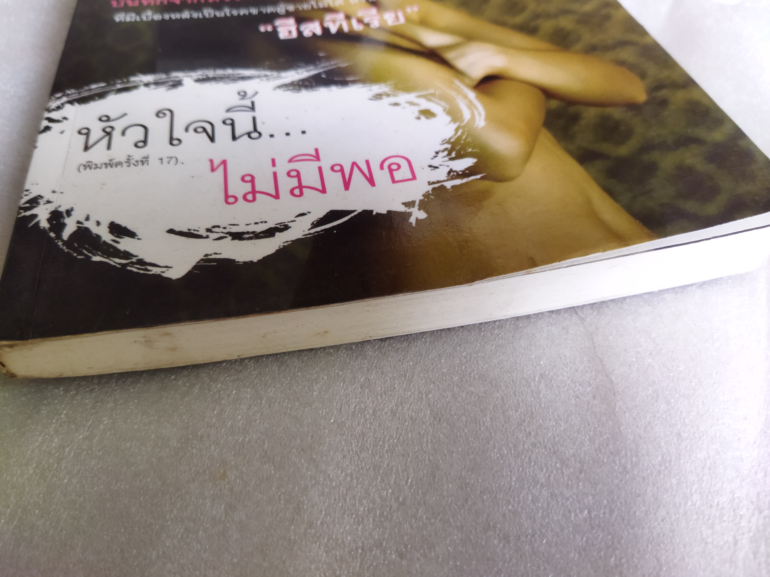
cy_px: 281
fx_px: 623
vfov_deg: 49.7
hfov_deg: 63.4
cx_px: 372
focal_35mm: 28
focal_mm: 4.71
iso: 353
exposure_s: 1/60
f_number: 1.79
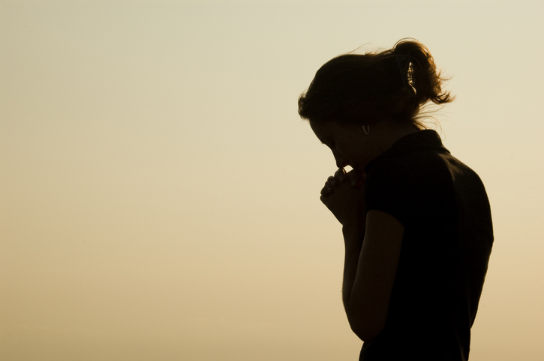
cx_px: 272
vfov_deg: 11.4
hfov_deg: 17.1
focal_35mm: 120
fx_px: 1812
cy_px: 180
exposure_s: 1/800
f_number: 14
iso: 200
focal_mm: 80
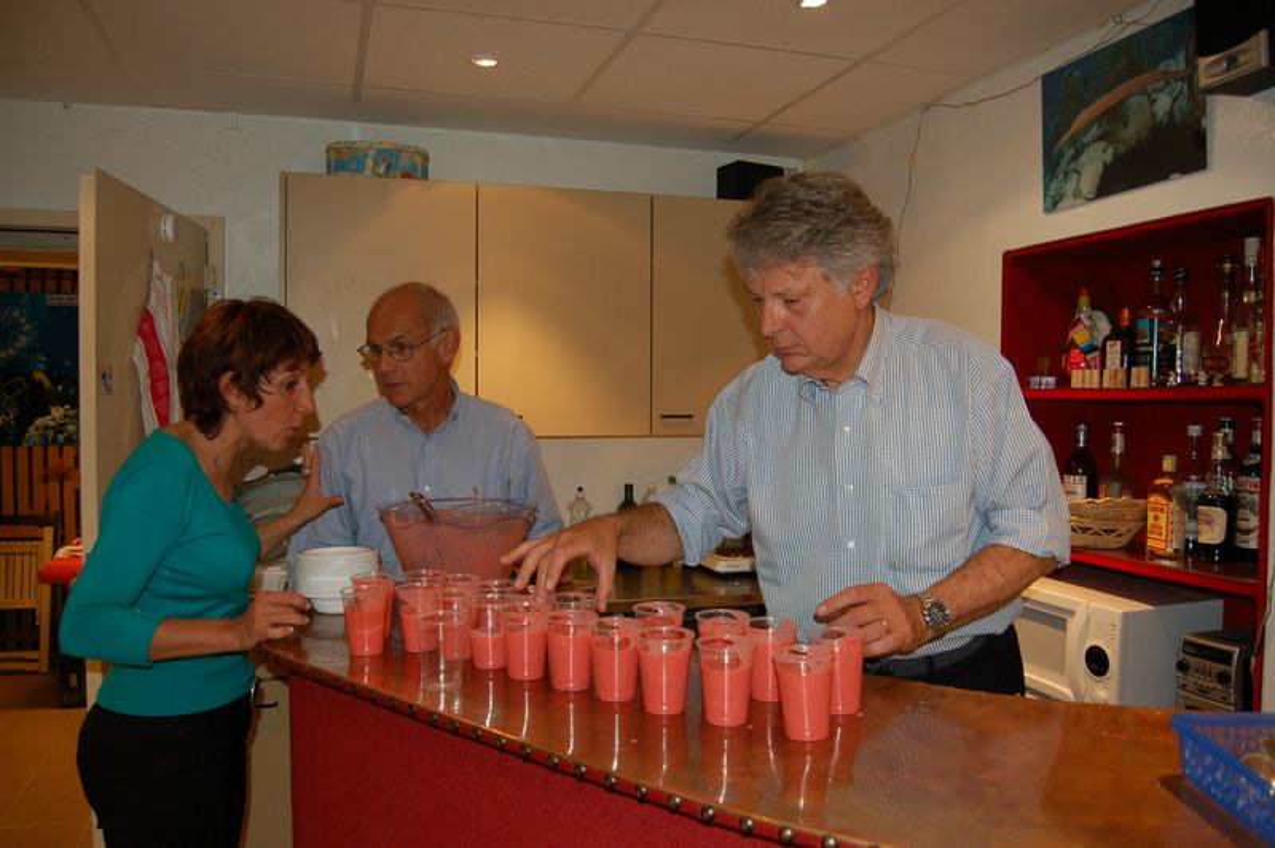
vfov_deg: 47.9
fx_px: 955
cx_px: 638
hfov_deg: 67.4
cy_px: 424
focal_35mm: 27
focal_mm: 18
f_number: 3.5
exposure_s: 1/60
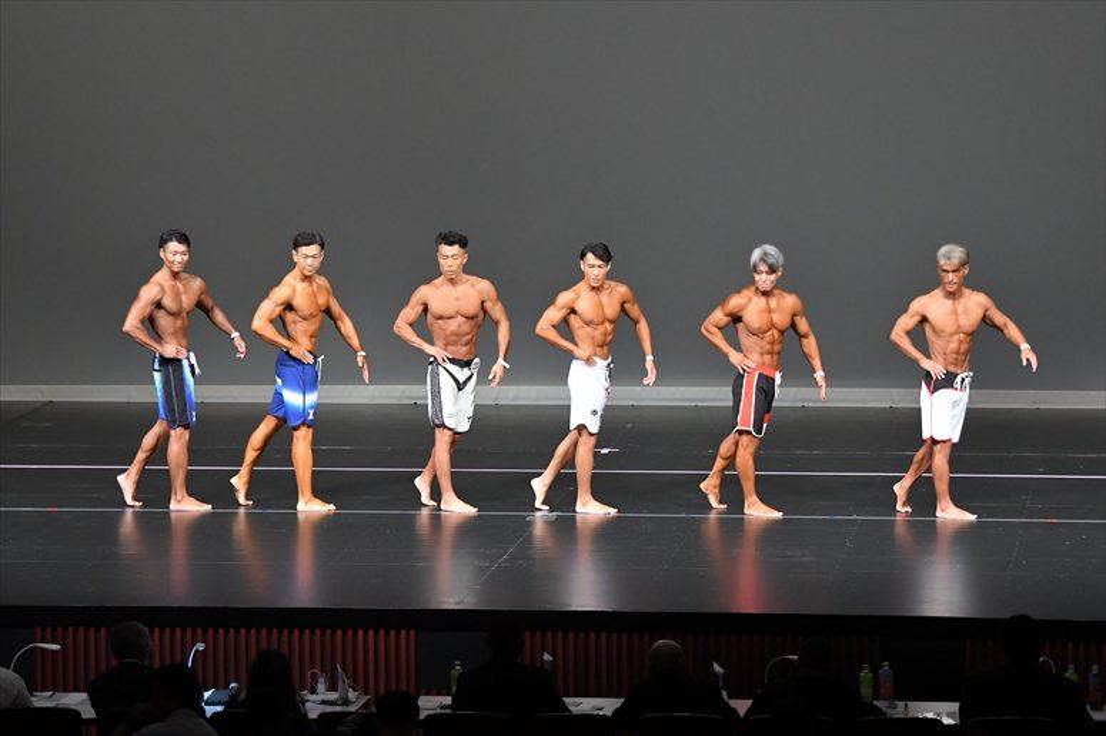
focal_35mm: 147
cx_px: 553
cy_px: 368
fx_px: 4514
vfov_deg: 9.3
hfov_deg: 14.0
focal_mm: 98
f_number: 5.6
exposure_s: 1/400
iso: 5000
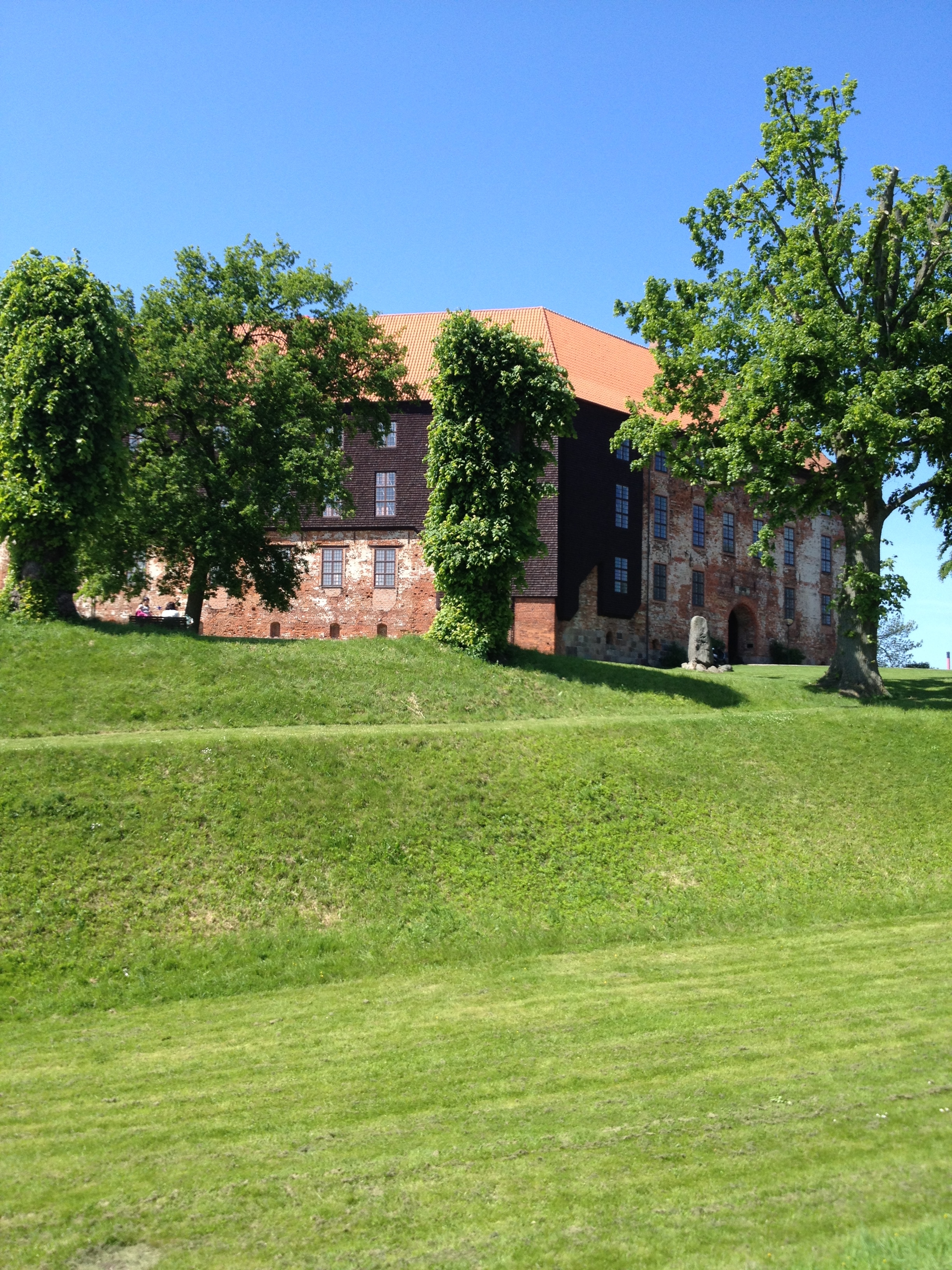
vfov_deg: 52.6
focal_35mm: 35
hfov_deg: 40.7
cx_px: 476
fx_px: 1283
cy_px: 635
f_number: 2.4
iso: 50
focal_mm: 4.28
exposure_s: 1/849
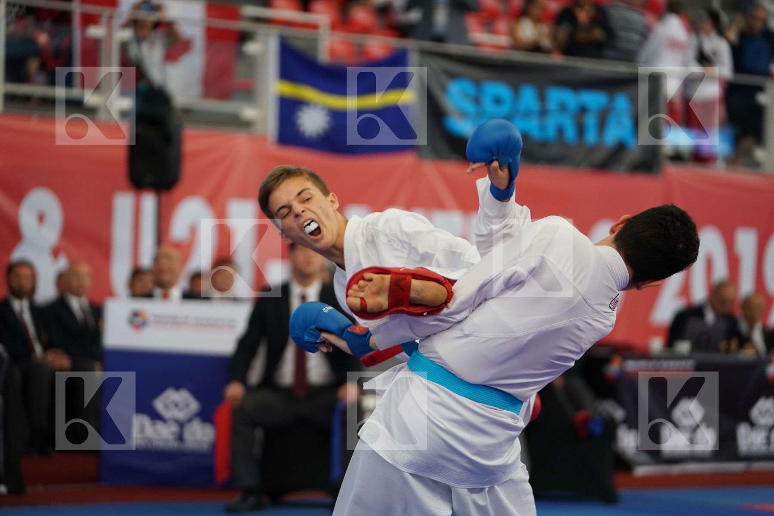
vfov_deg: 10.5
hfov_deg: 15.8
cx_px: 387
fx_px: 2795
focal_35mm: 130
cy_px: 258
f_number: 2.8
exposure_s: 1/1000
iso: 1600
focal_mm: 130
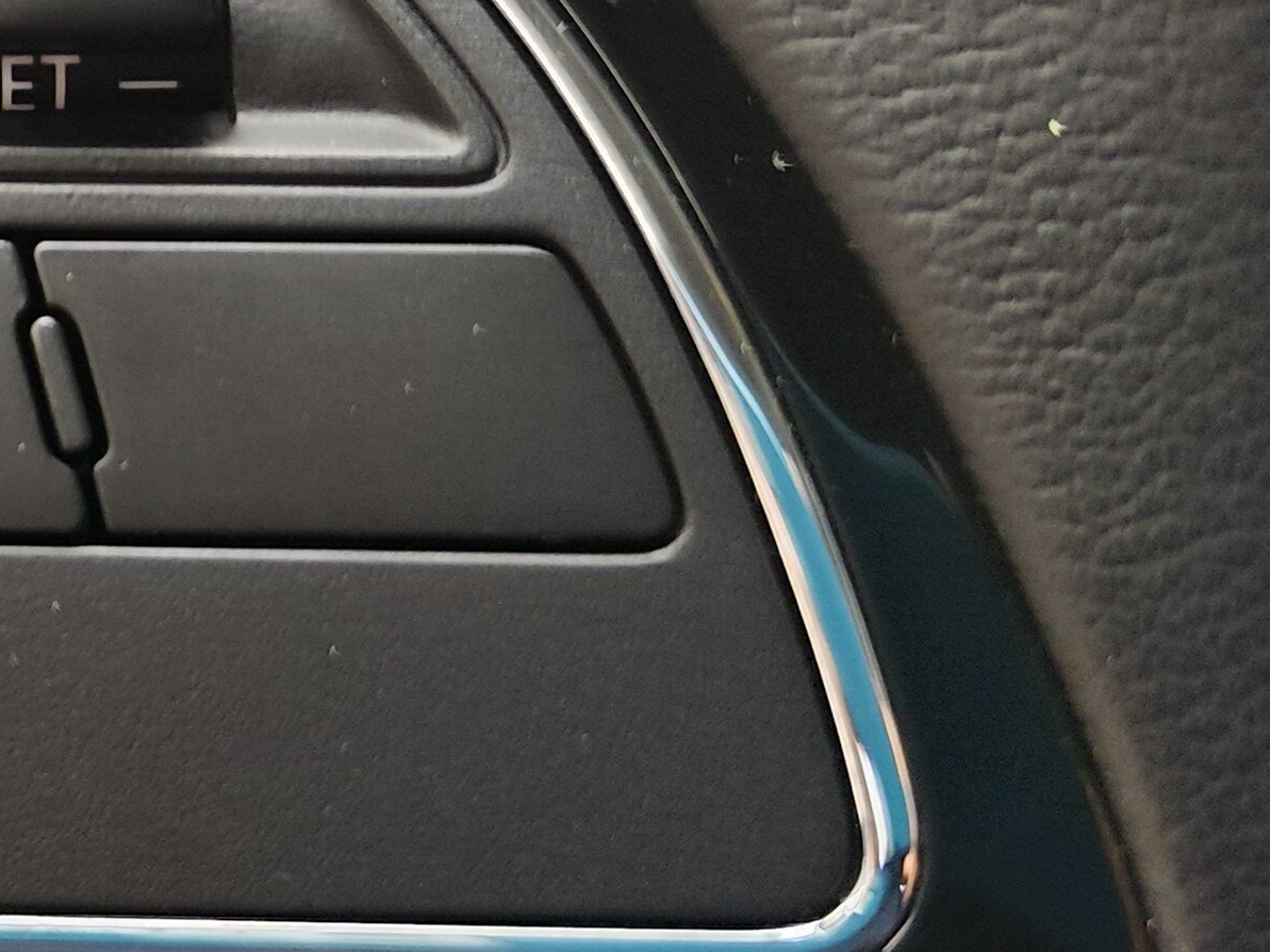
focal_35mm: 79
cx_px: -491
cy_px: 120
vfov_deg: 18.4
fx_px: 2897
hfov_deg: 21.7
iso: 344
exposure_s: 1/100
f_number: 1.69
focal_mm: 7.01
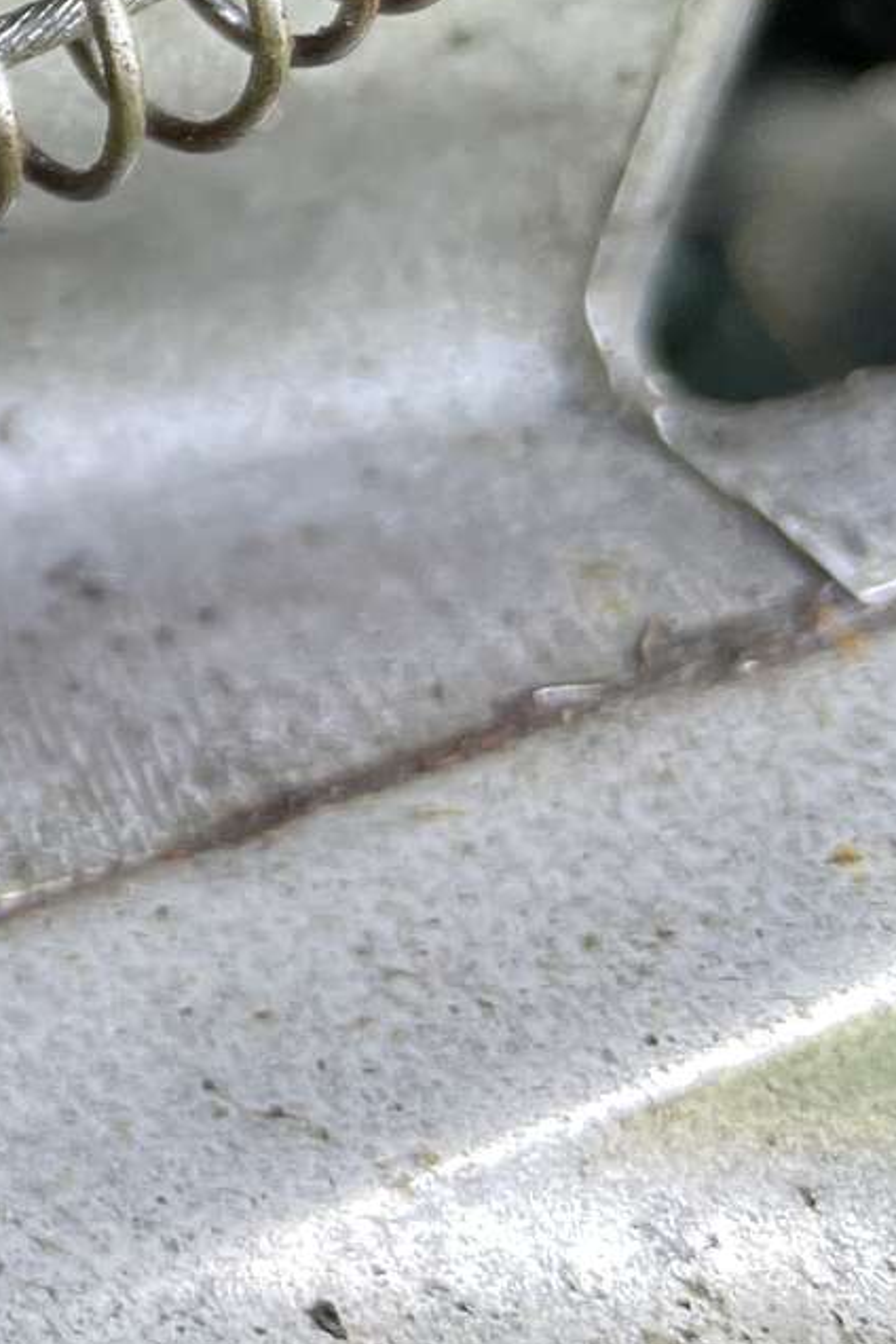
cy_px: 68
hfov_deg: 13.4
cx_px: -989
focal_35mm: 85
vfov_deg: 23.1
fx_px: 3173
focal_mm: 4.2
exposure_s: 1/121
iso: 80
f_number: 1.6
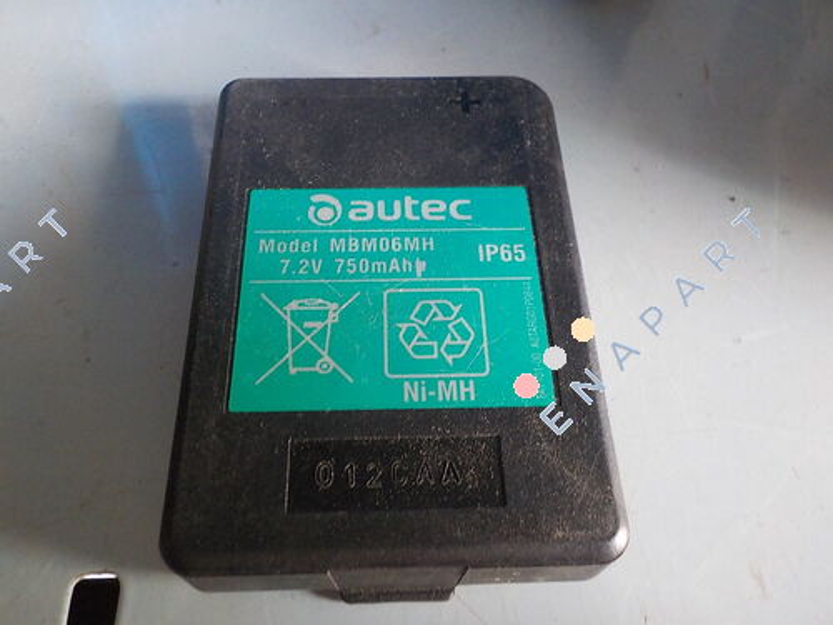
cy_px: 312
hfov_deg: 60.0
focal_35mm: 30
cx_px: 416
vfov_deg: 46.8
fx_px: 722
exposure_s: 1/25
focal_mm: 4.1
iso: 400
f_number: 3.3
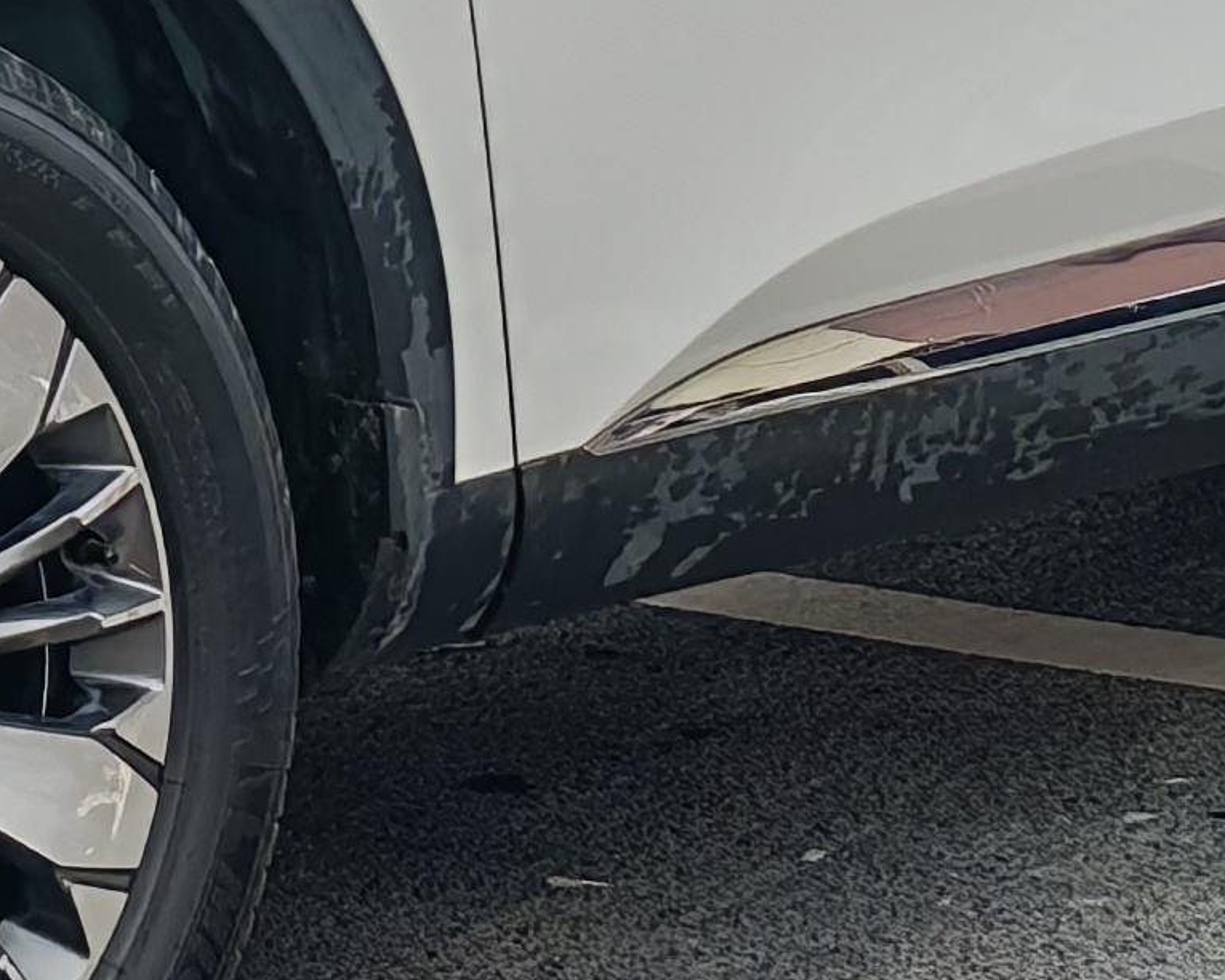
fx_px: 9100
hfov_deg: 7.7
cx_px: 62
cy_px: -703
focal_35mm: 251
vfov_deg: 6.1
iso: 50
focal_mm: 6.83
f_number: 2
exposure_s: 1/440
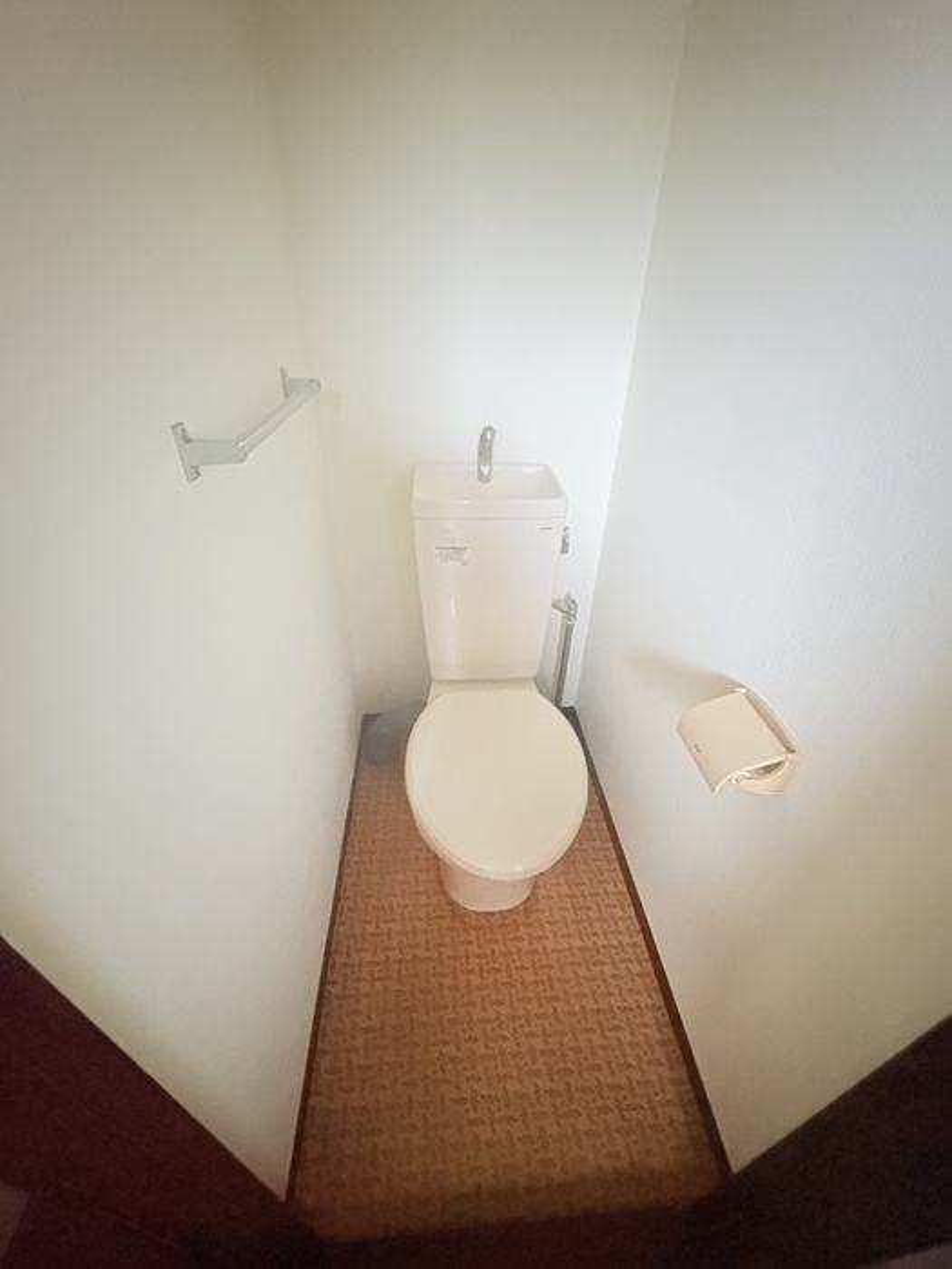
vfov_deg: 102.1
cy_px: 634
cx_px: 476
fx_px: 513
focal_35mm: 14
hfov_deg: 85.7
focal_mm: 2.22
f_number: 2.2
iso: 1250
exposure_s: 1/30
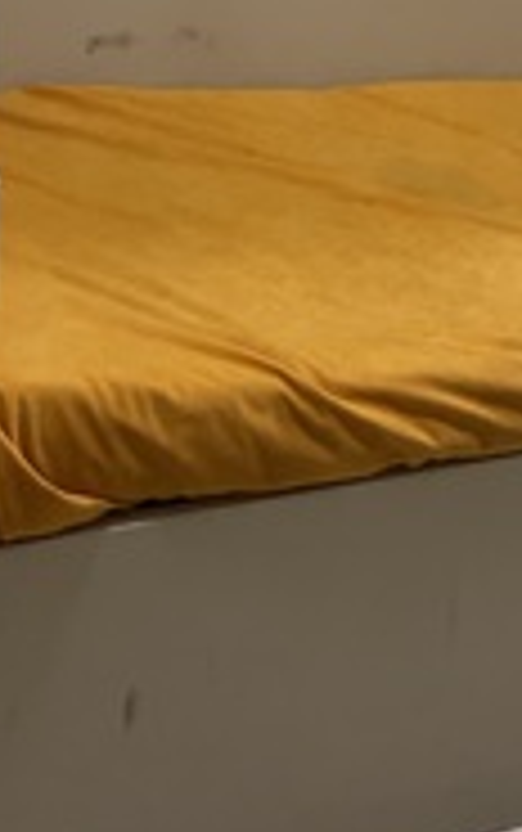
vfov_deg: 27.4
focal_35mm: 68
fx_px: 1544
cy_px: -101
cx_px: 367
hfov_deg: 19.1
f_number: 1.5
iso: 500
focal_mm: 5.7
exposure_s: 1/40
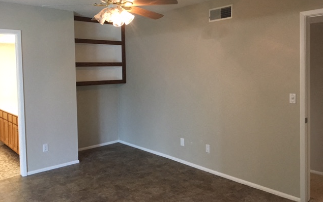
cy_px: 82
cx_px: 161
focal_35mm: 31
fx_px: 273
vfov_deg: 40.5
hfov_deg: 61.2
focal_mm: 4.15
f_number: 2.2
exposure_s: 1/30
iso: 200
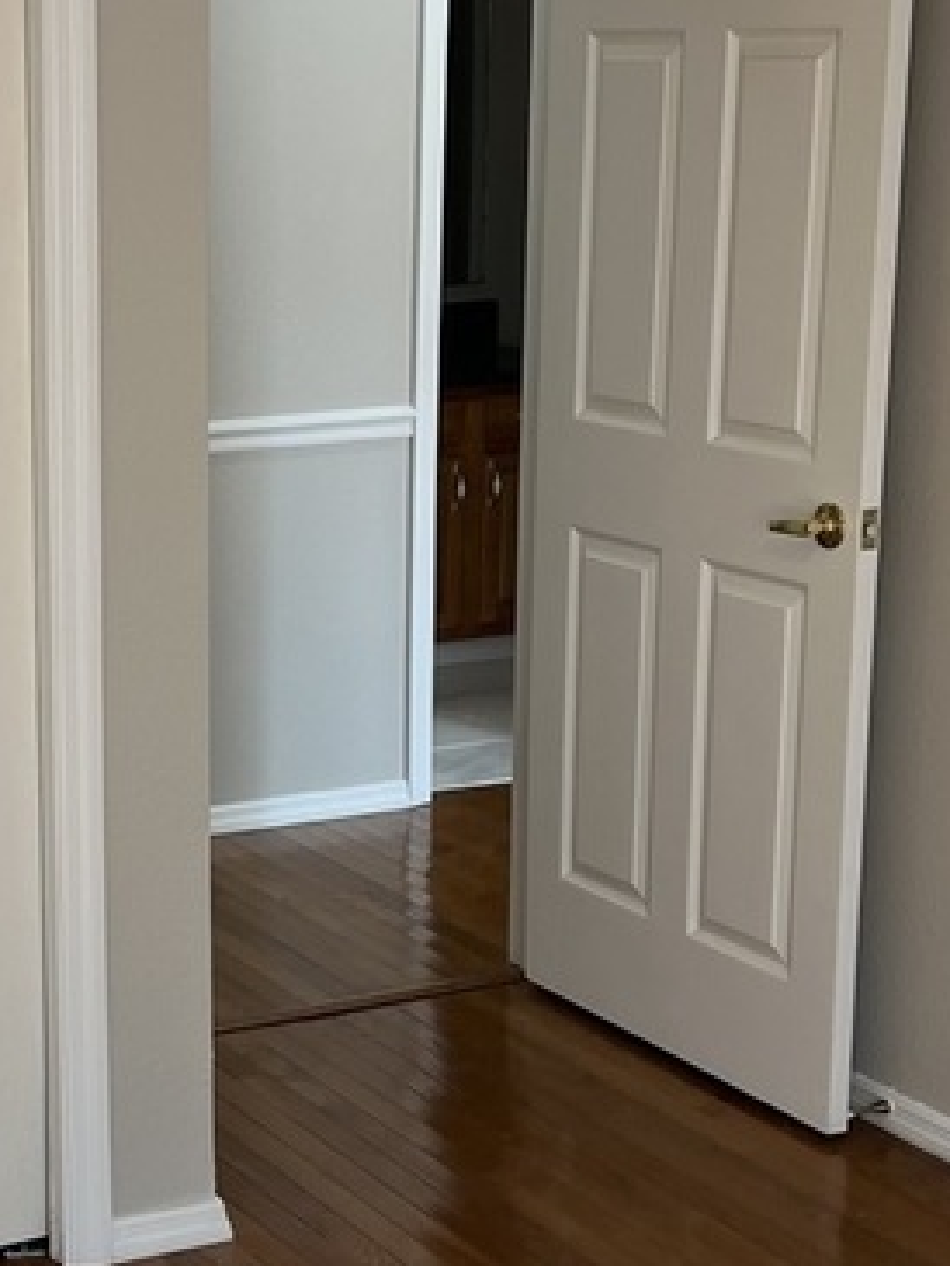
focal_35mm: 77
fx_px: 2816
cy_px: 701
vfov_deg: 25.3
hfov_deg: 18.8
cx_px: 94
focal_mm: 5.7
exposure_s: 1/121
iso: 64
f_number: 1.5
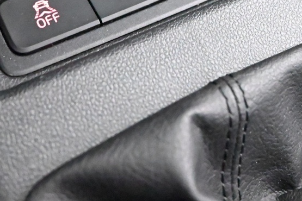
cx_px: 167
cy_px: -39
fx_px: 587
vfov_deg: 18.5
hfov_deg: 28.8
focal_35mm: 70
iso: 25600
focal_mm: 24
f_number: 4
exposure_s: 1/50
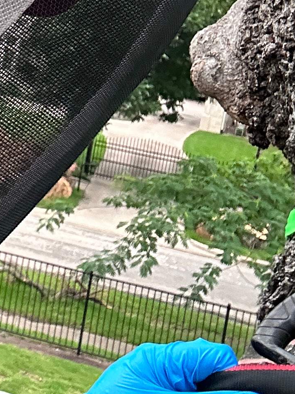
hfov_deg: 13.5
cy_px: -8
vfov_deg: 19.6
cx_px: -258
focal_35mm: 97
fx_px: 1102
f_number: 1.9
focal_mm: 2.69
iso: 40
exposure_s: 1/145
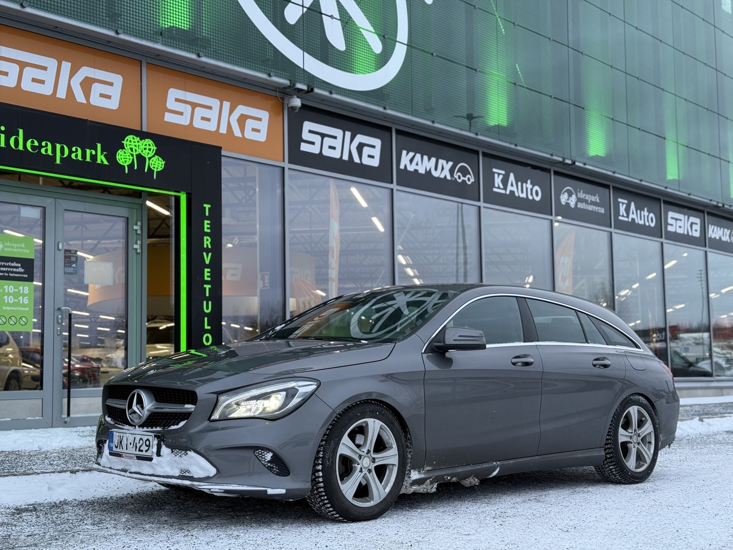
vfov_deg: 30.3
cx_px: 366
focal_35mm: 48
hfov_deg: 39.7
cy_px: 275
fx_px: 1016
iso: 64
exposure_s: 1/121
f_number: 1.78
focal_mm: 6.76
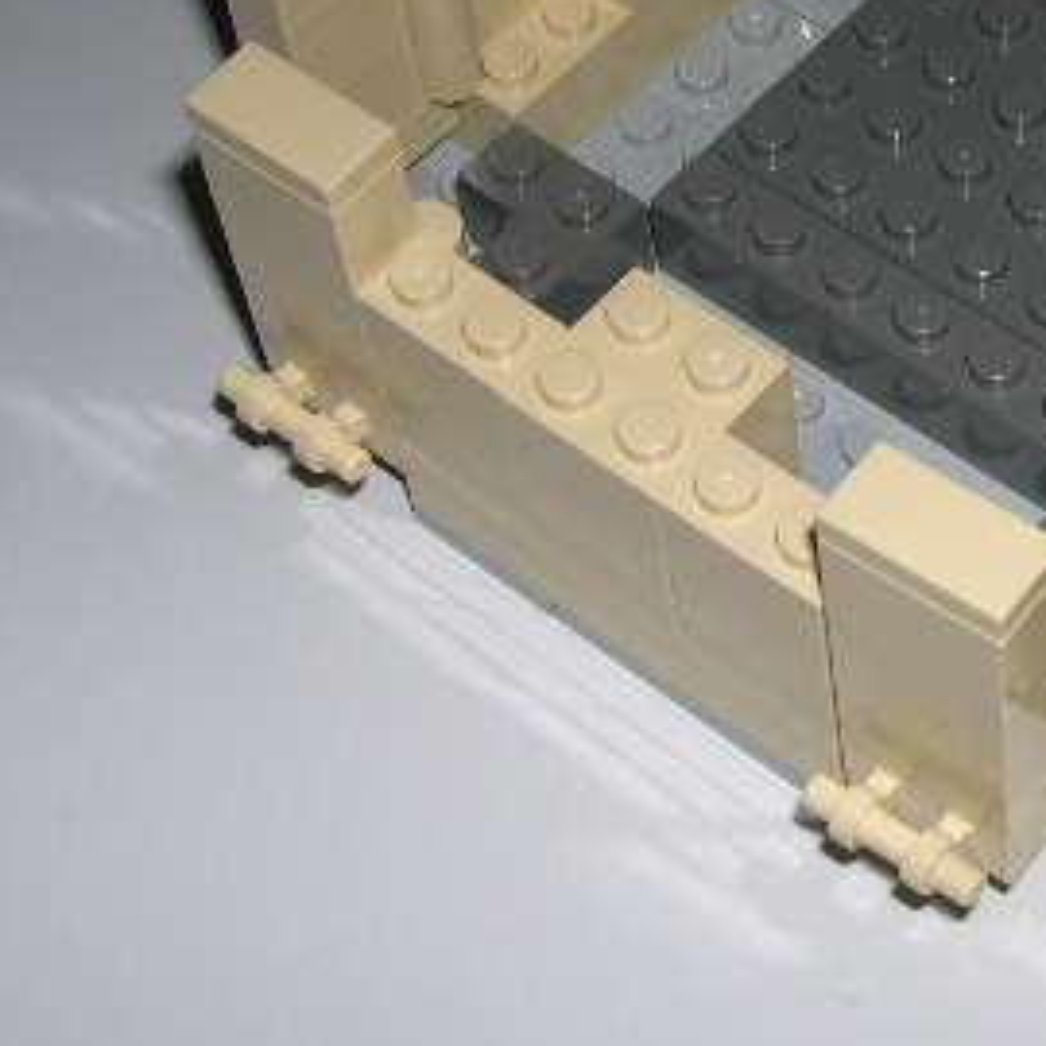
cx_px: 980
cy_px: 139
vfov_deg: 19.4
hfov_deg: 19.3
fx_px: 3008
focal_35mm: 88
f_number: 8
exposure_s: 1/60
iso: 100
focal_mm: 9
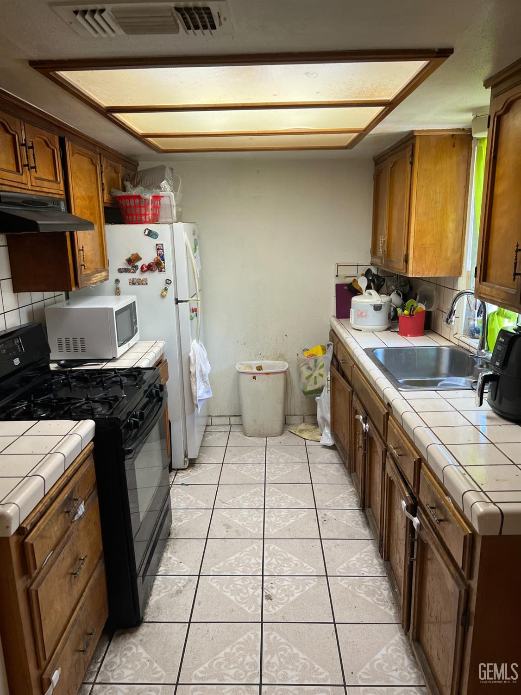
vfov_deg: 67.3
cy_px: 348
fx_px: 522
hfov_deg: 53.1
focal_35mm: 26
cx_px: 260
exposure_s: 1/120
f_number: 1.5
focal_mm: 5.7
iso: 80
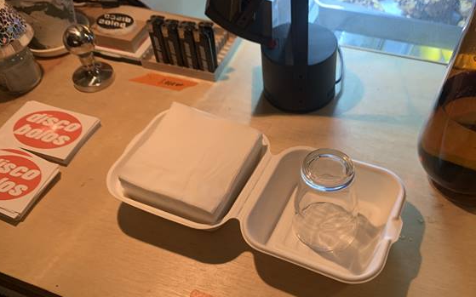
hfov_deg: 52.6
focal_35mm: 37
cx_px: 271
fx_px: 480
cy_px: 155
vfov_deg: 34.4
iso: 250
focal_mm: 4.25
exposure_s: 1/60
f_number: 1.8
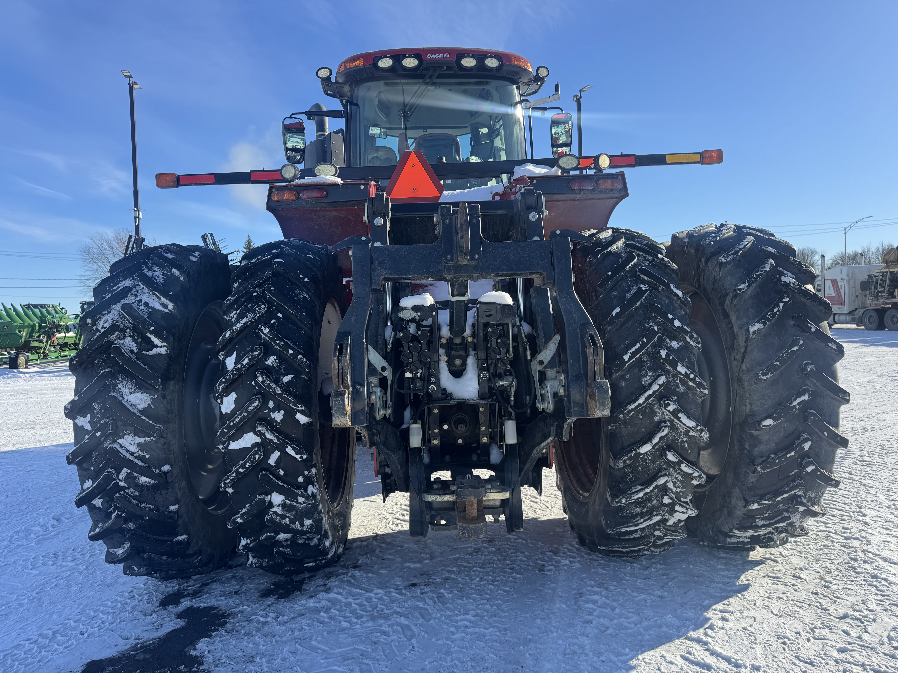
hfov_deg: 71.6
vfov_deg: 56.8
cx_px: 449
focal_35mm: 24
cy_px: 336
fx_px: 623
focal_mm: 6.76
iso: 80
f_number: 1.78
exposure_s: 1/3247
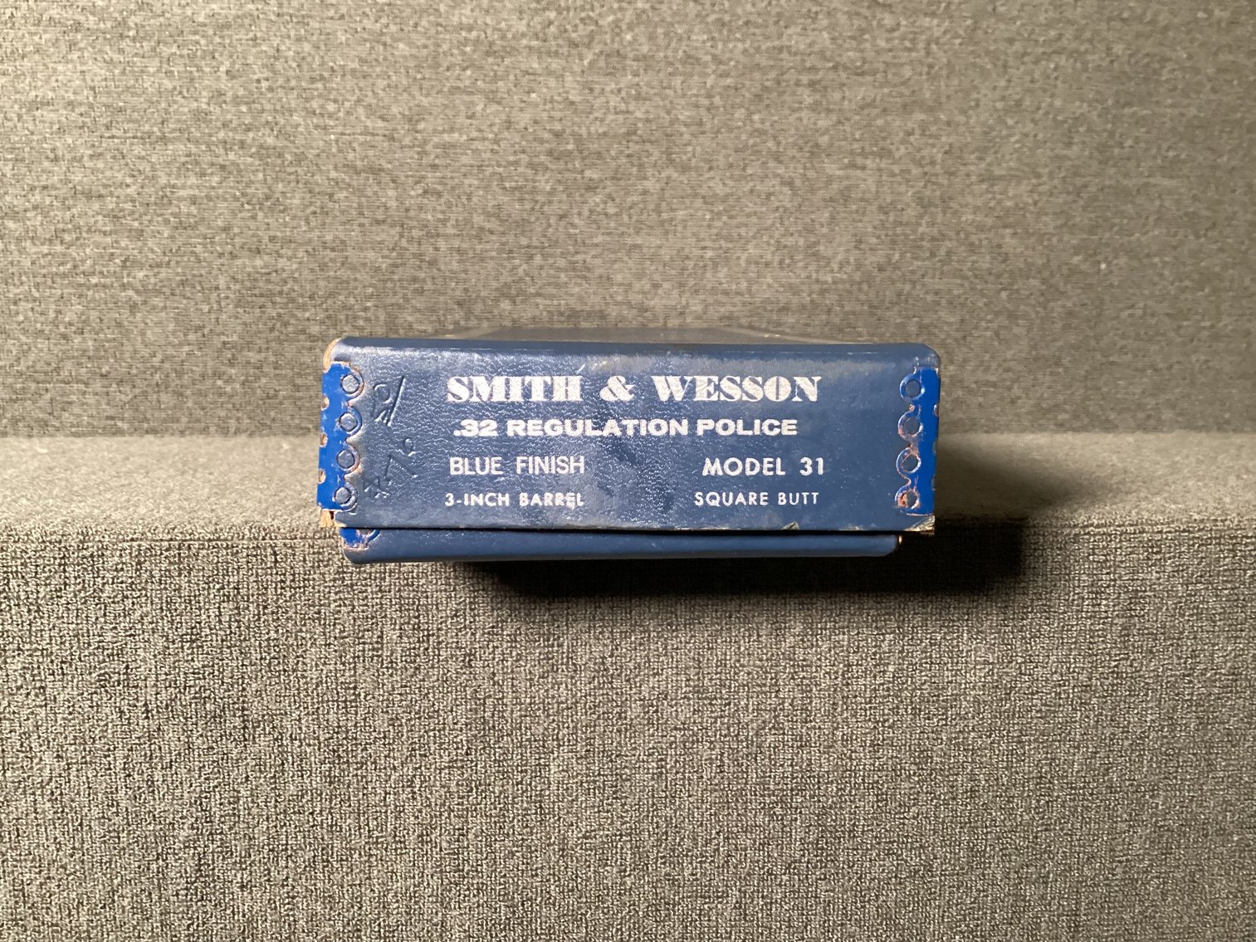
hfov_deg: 58.3
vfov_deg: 45.4
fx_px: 1125
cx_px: 628
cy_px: 471
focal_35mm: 31
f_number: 2.4
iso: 320
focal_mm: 3.3
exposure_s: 1/40
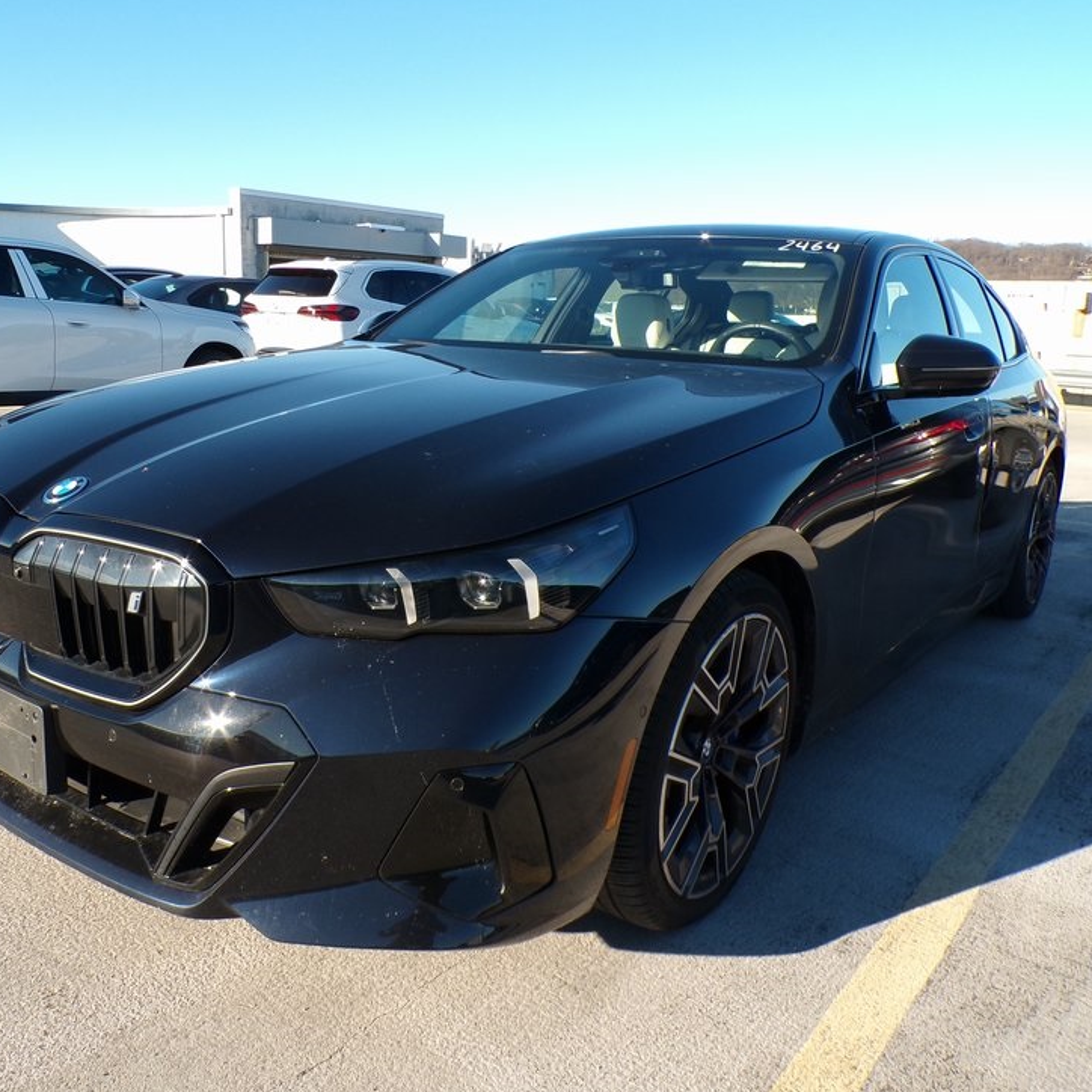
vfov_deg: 54.0
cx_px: 466
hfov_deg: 53.8
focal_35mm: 30
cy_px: 544
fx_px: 1071
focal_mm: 4.3
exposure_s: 1/320
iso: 100
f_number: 4.4
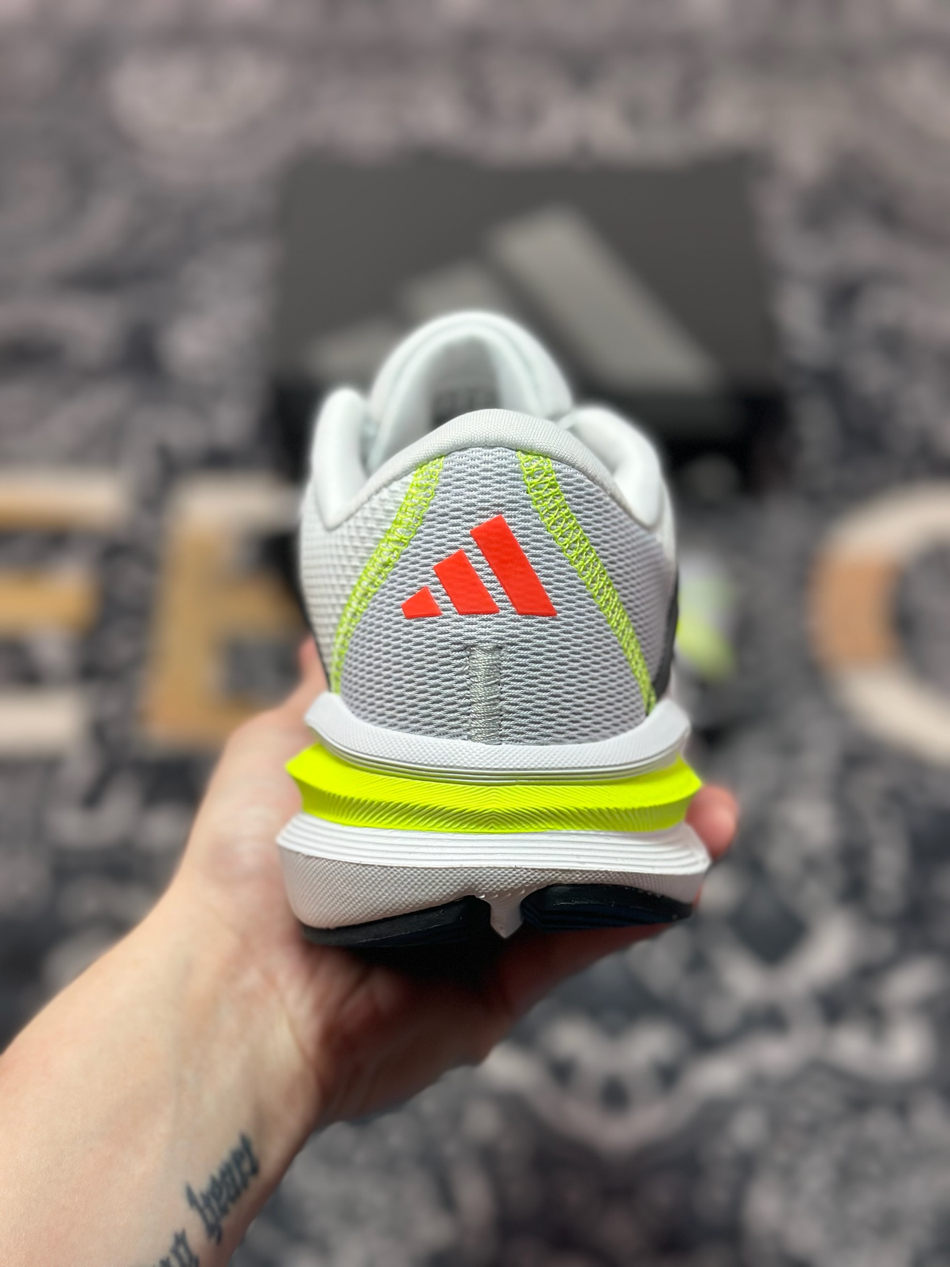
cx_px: 475
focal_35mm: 48
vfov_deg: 39.7
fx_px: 1756
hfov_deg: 30.3
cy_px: 634
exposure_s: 1/499
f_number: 1.78
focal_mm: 6.86
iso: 80
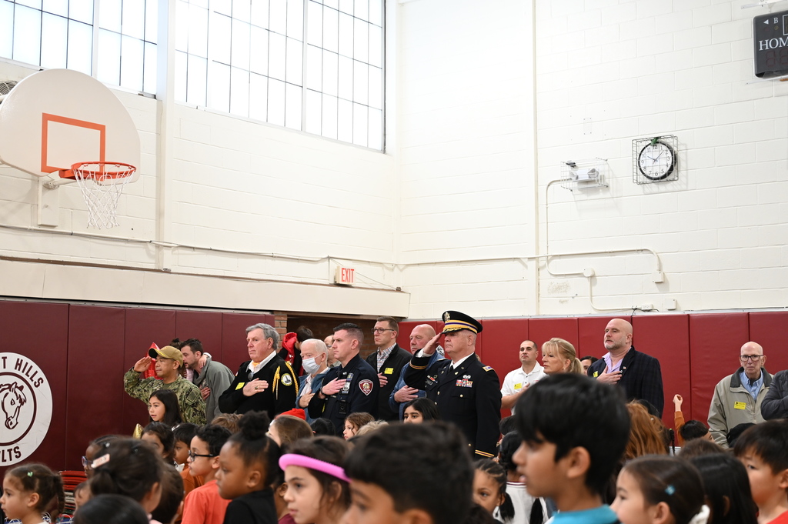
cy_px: 262
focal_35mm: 50
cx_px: 394
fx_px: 1094
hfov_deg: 39.6
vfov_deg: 26.9
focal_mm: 50
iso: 1600
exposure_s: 1/125
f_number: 4
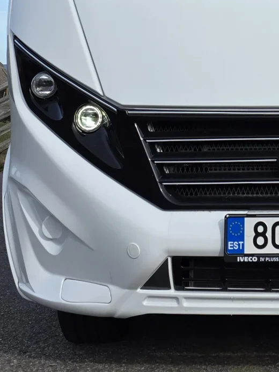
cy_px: -31
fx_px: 913
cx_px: 322
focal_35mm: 85
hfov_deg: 16.7
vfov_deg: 21.9
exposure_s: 1/5296
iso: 80
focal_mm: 6.3
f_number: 1.7
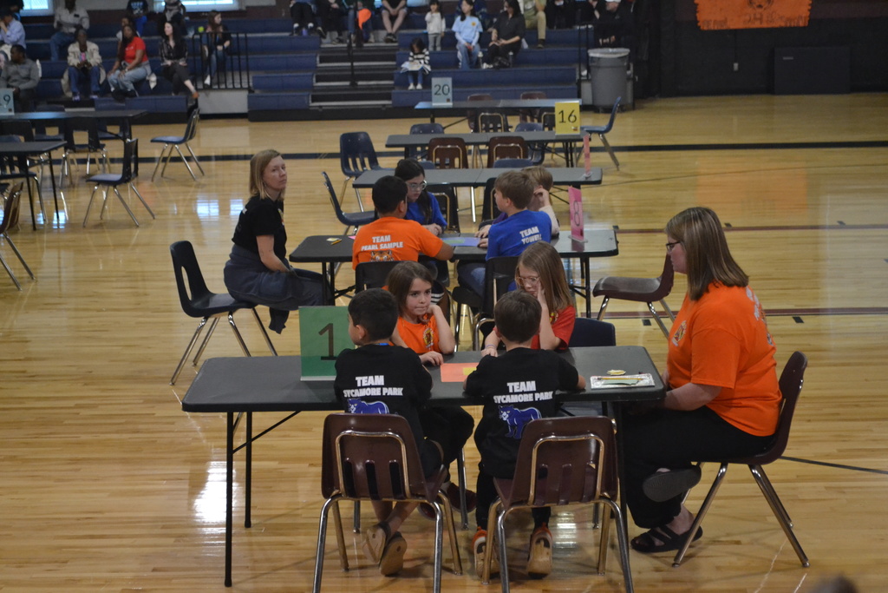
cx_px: 444
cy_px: 296
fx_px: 1665
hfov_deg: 29.9
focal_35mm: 68
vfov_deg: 20.2
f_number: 5.3
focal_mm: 45
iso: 2800
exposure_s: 1/60
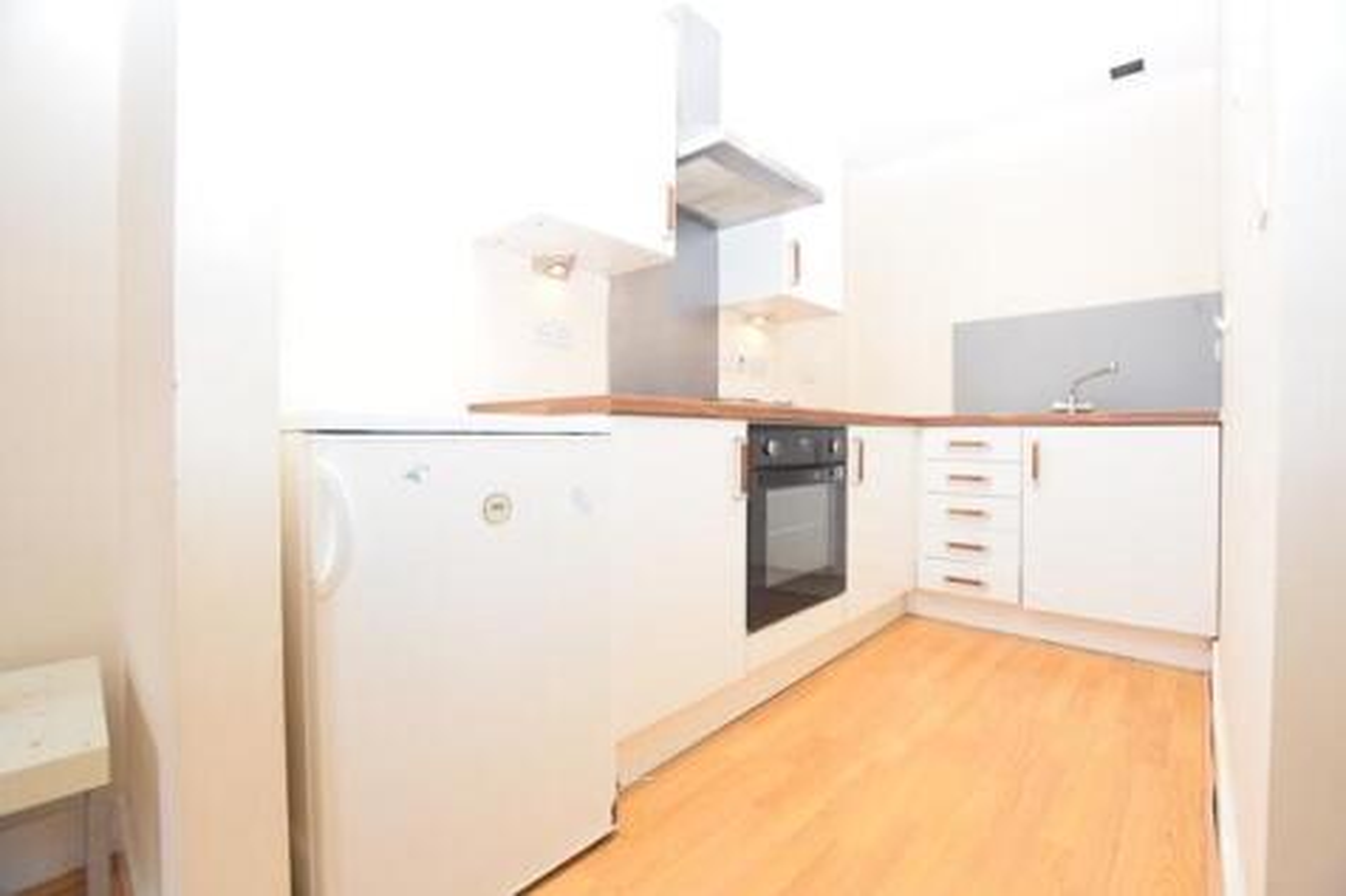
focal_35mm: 15
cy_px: 448
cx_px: 673
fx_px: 561
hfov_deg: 100.4
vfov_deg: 77.3
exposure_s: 1/100
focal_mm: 10
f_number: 5
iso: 800
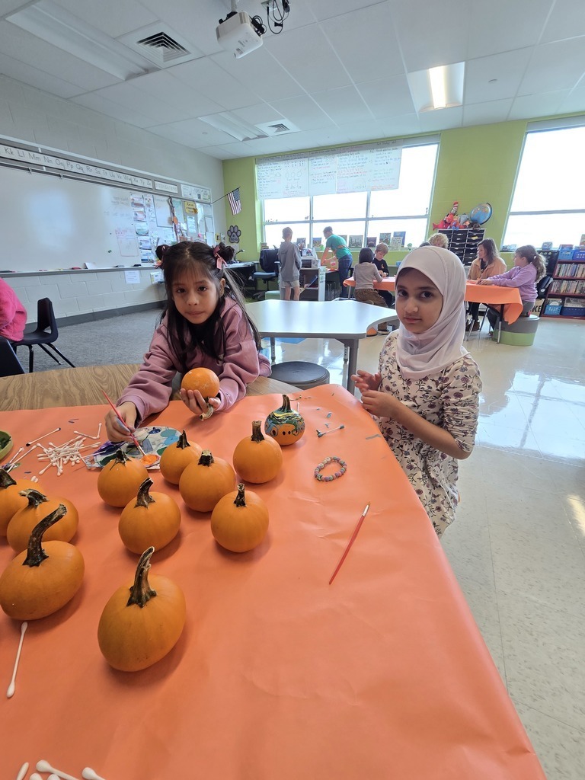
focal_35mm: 13
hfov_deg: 89.9
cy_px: 390
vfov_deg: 106.2
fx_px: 293
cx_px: 292
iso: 100
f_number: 2.2
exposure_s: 1/60
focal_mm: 2.2
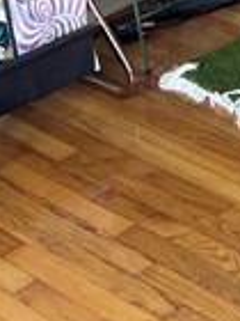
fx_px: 1100
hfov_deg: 10.9
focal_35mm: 119
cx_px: 544
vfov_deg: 14.7
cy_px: -243
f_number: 1.5
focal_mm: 5.7
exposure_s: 1/60
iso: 80
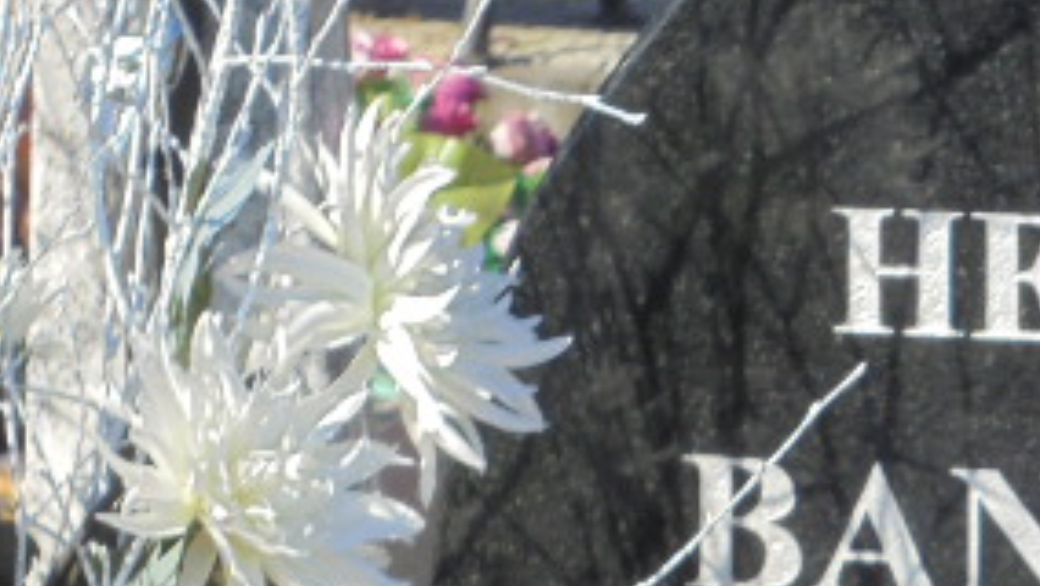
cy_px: 747
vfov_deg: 5.9
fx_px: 5628
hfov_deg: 10.4
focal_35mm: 204
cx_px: 1124
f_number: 6.7
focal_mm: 14.9
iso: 100
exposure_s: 1/250
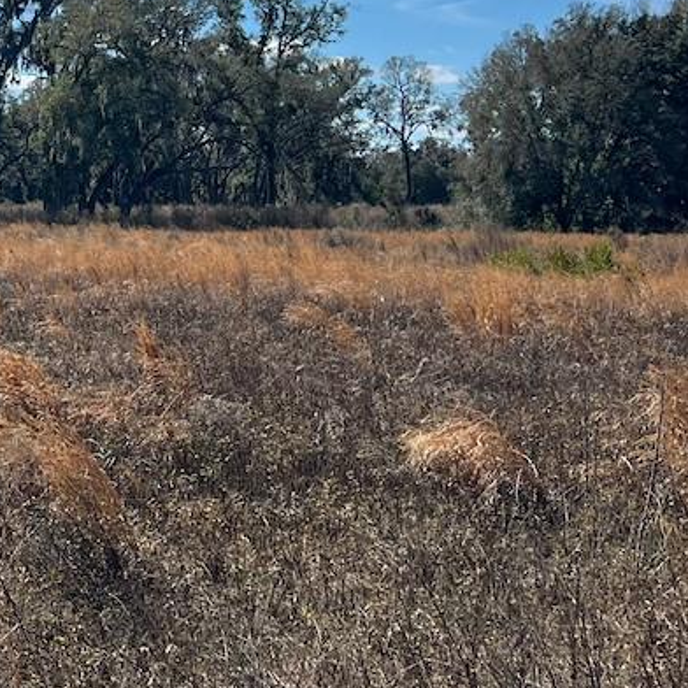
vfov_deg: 22.7
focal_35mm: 75
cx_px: -119
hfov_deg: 21.5
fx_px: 1686
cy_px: 112
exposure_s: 1/7463
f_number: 1.5
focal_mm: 5.7
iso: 50
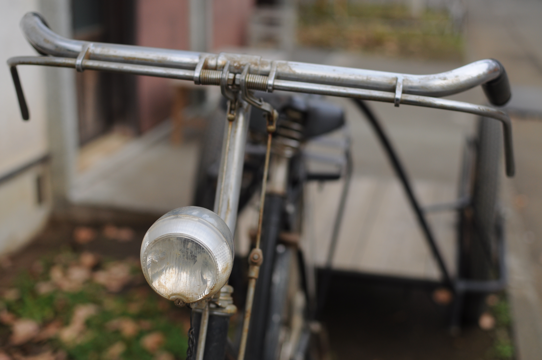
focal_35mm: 52
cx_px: 271
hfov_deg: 37.9
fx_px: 789
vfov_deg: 25.7
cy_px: 180
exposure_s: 1/250
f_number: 2.8
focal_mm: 35
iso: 200
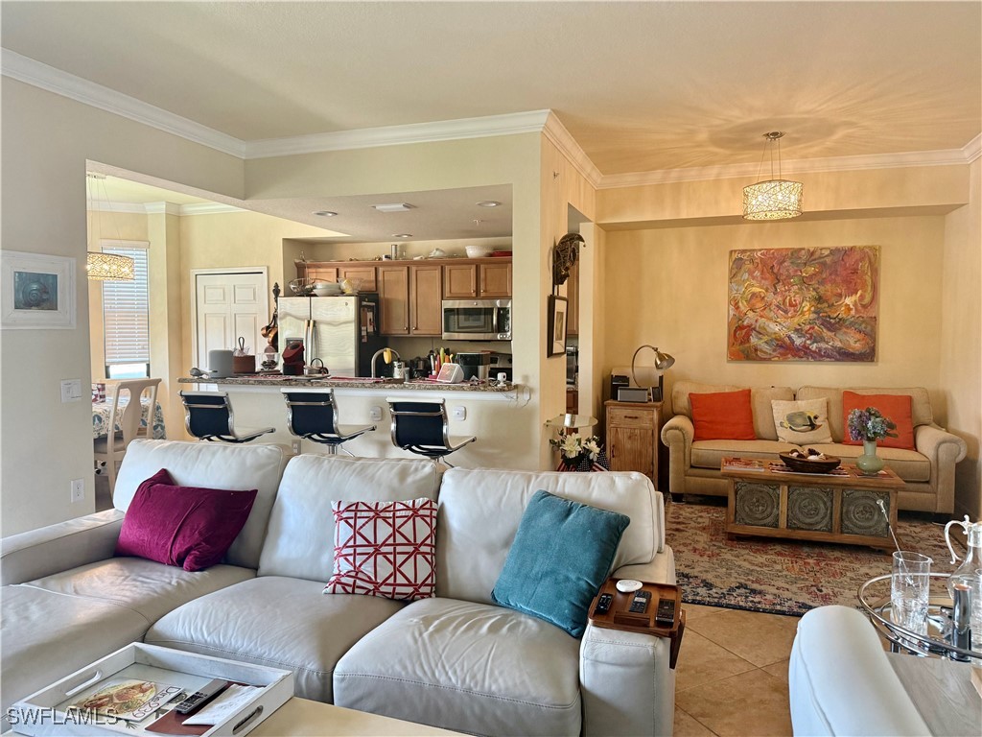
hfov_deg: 71.6
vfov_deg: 56.8
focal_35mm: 24
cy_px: 368
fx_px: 681
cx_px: 491
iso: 250
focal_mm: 6.76
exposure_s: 1/120
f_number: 1.78
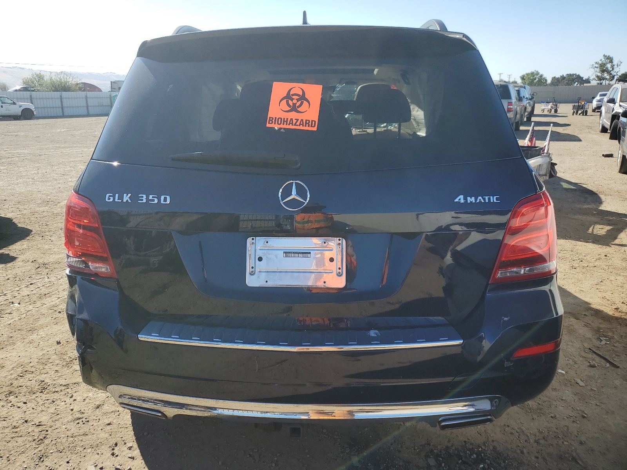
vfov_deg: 53.1
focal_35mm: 26
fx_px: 471
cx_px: 314
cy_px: 235
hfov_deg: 67.3
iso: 50
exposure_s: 1/2000
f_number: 1.5
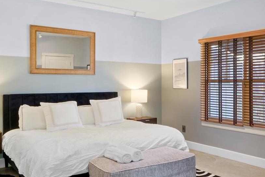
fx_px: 280
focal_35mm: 38
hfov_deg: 49.3
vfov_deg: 35.1
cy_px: 89
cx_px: 188
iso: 250
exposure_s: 5
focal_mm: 10
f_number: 11
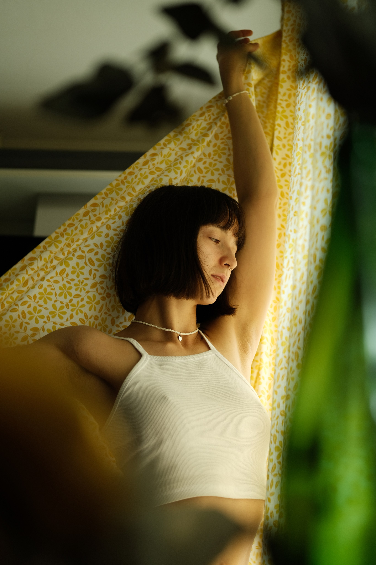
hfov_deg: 18.2
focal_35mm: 75
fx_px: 1175
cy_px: 282
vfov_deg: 27.0
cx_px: 188
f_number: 2
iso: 160
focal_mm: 50
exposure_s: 1/80
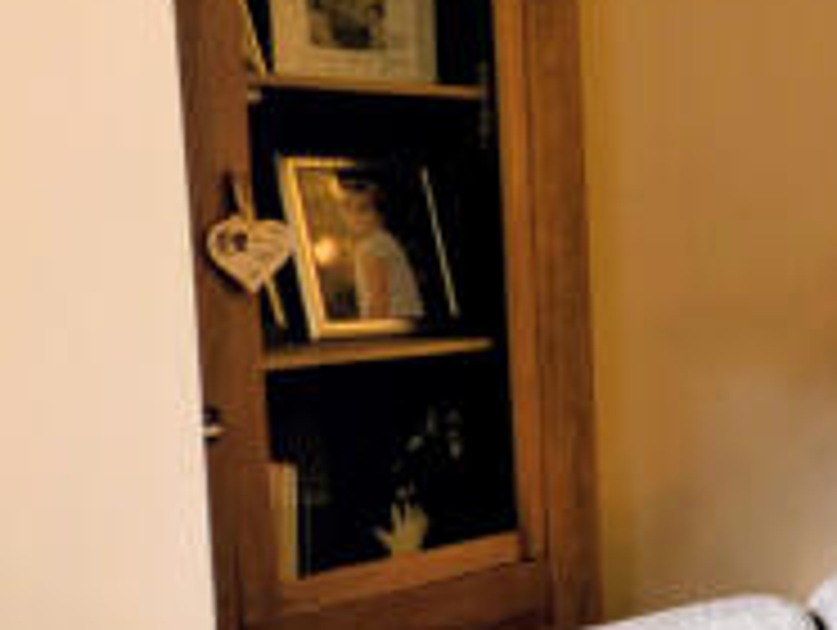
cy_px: 335
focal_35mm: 66
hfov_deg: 17.8
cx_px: 1760
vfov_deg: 22.3
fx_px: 1598
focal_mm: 2.23
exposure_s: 1/50
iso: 49
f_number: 1.95
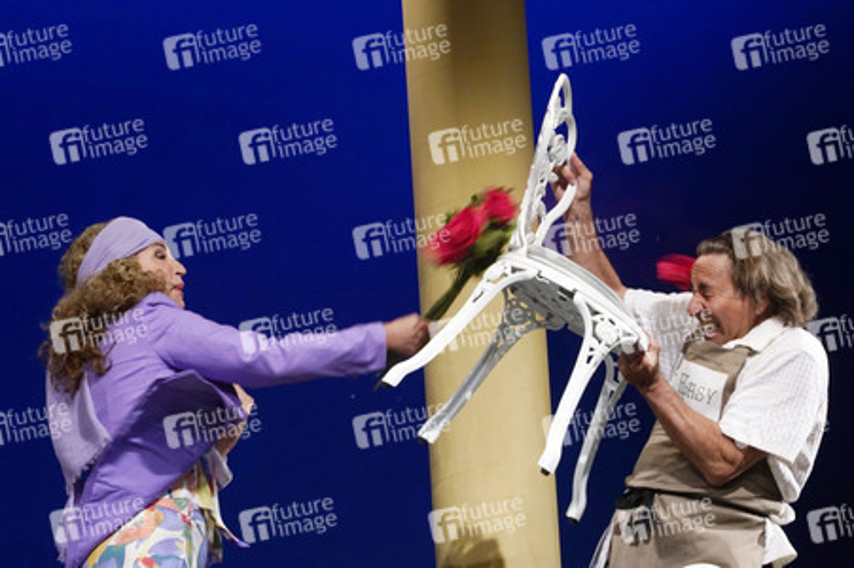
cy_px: 284
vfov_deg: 10.2
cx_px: 427
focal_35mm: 134
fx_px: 3176
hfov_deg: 15.3
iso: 1600
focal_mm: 134
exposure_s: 1/160
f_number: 8
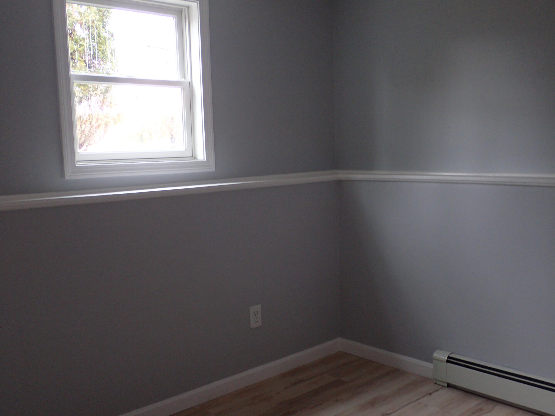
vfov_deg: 37.7
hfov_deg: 49.0
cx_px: 278
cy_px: 208
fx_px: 609
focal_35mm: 38
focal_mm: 6.86
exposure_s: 1/40
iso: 200
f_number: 2.7
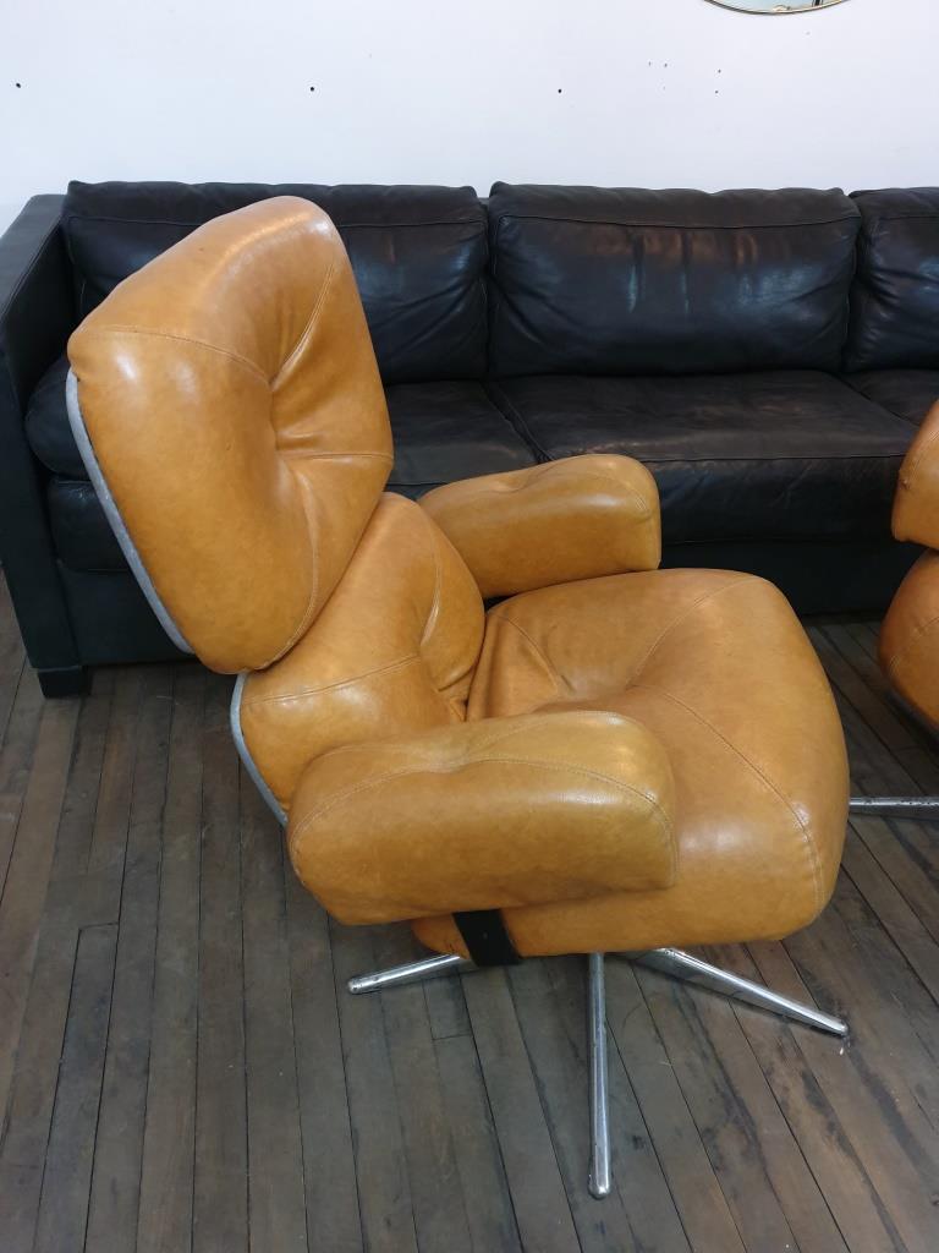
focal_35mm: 26
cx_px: 470
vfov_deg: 67.3
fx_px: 940
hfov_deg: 53.1
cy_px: 626
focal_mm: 4.3
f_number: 1.5
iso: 250
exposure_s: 1/20
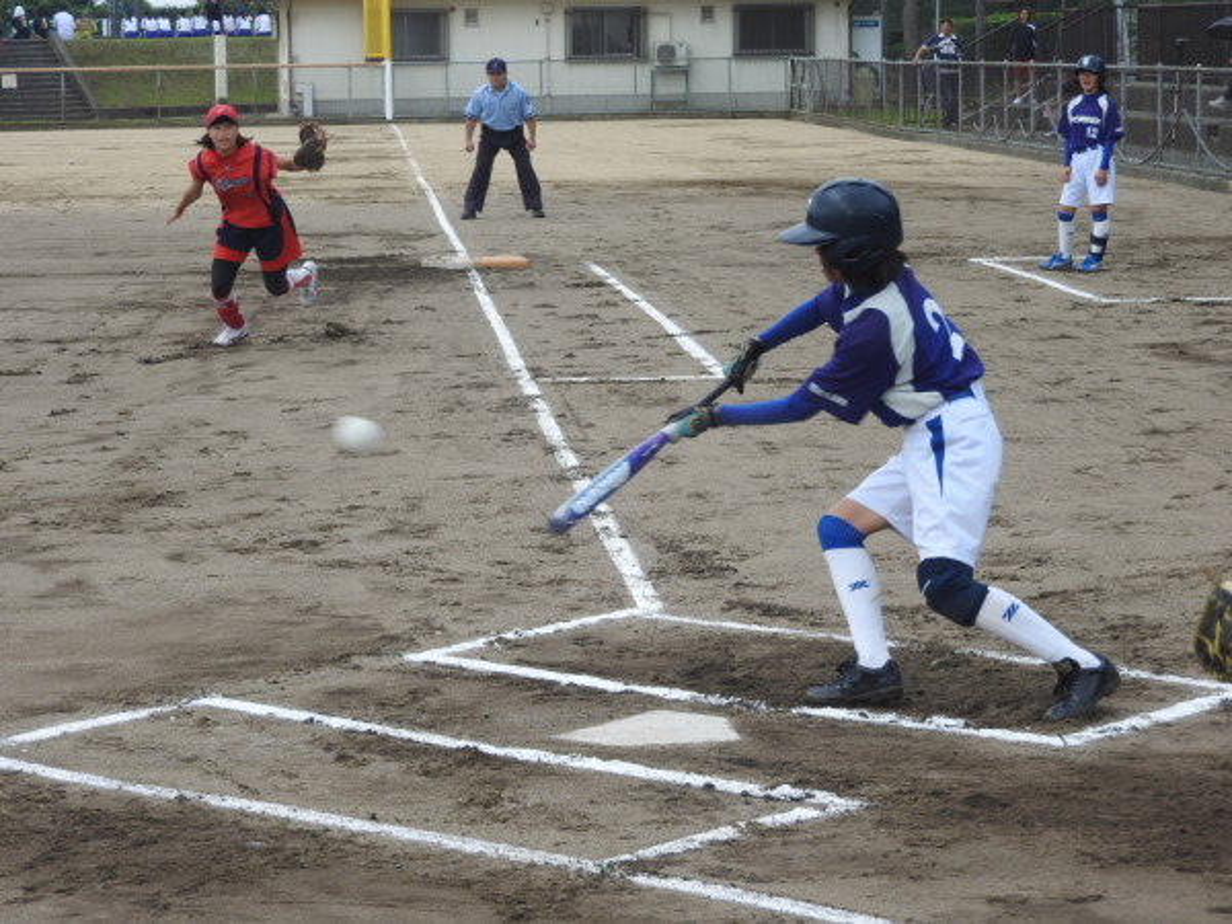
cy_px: 462
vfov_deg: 14.1
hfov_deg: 18.7
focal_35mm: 105
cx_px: 616
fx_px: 3737
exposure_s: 1/250
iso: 100
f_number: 4.8
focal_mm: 18.8
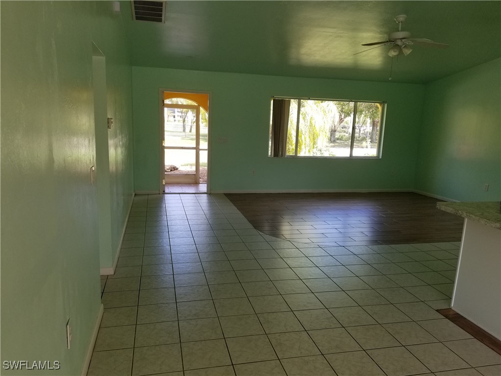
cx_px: 250
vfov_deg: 53.1
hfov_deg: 67.3
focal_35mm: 26
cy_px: 188
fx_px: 376
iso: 50
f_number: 1.7
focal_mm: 4.3
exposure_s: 1/170
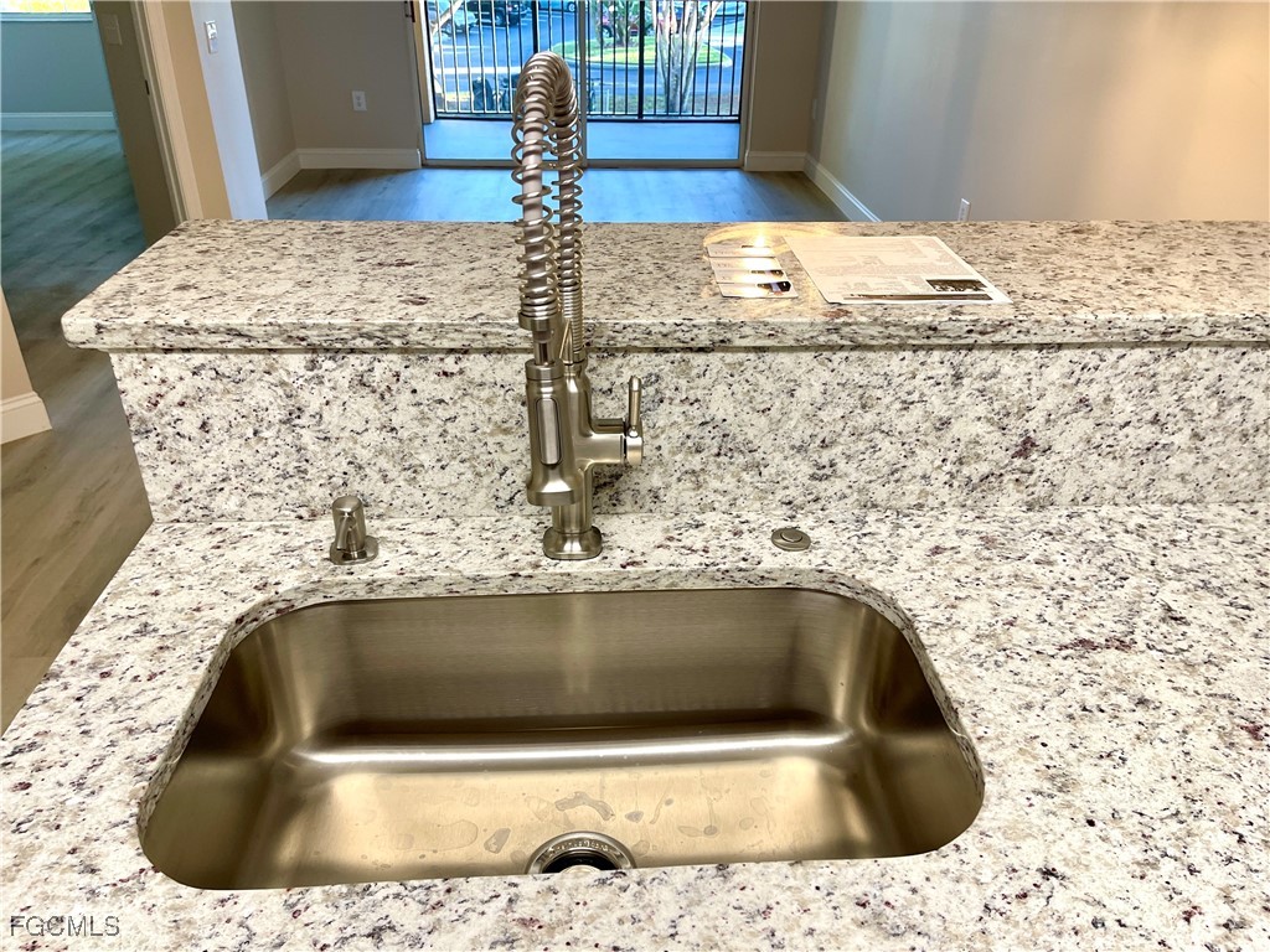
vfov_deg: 54.9
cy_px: 476
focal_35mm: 25
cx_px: 635
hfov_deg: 69.4
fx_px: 917
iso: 125
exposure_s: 1/120
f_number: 1.6
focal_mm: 5.1
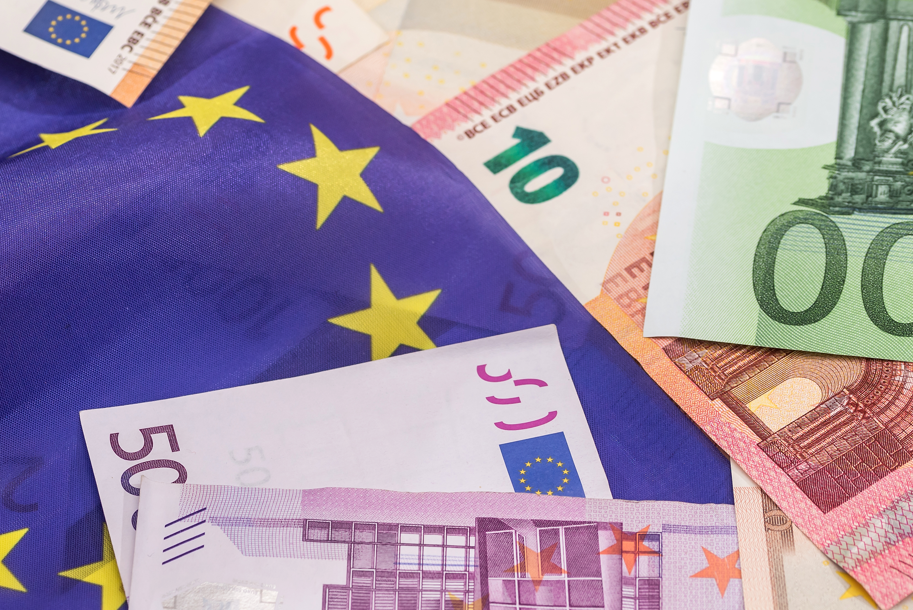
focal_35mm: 191
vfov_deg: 7.2
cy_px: 377
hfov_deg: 10.7
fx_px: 4846
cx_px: 110
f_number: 9
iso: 250
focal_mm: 105
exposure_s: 1/160
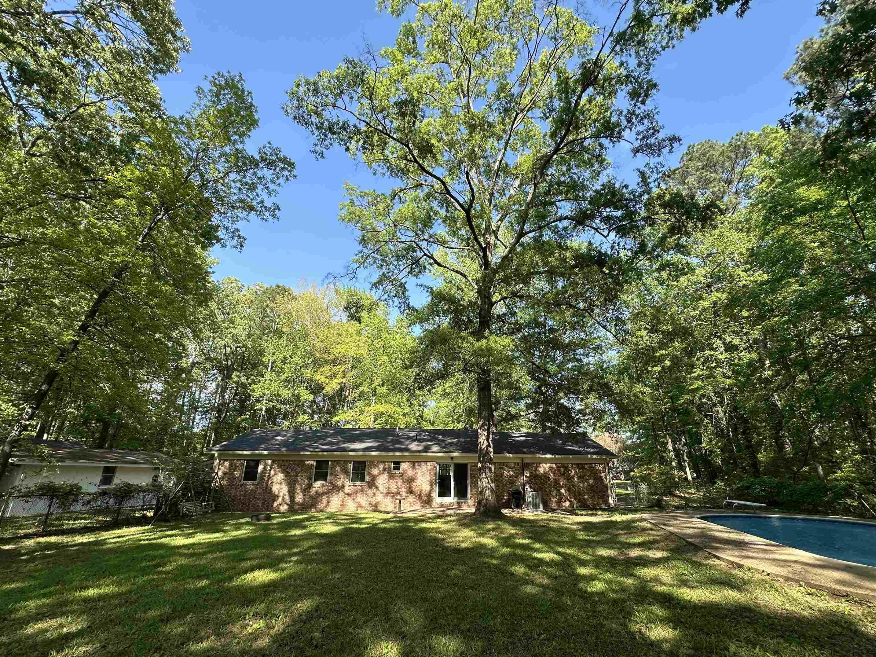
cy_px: 345
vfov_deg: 81.7
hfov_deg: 98.1
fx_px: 380
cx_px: 453
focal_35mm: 15
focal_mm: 2.22
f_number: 2.2
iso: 40
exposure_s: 1/460
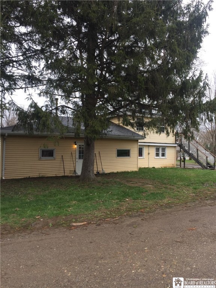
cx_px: 108
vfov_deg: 61.7
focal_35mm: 29
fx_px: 241
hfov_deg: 48.2
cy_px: 144
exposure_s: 1/278
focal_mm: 4.15
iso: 32
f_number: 2.2
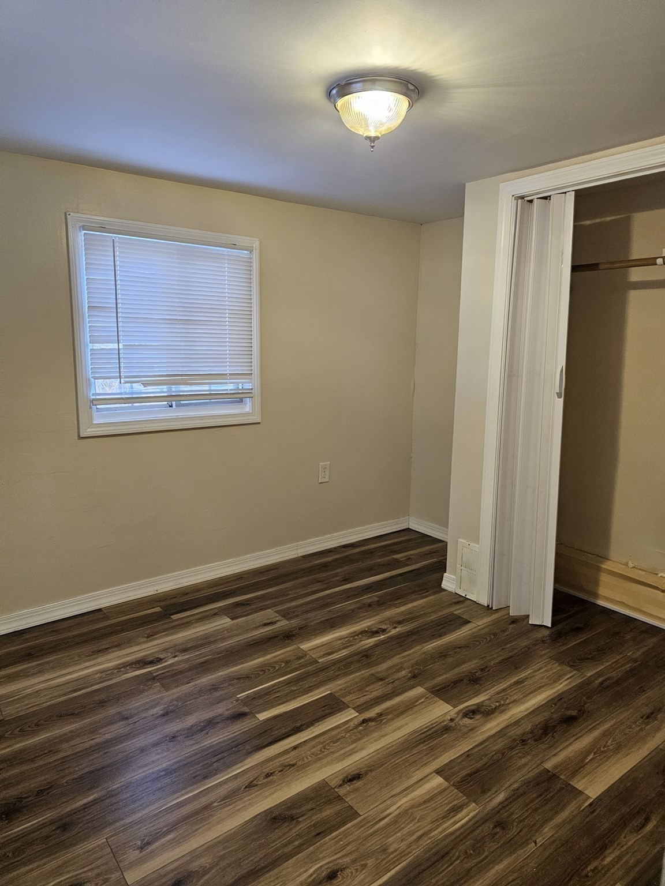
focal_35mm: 23
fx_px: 589
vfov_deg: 73.9
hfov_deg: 58.9
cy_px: 443
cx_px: 332
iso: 800
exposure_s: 1/120
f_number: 1.7
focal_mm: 6.3
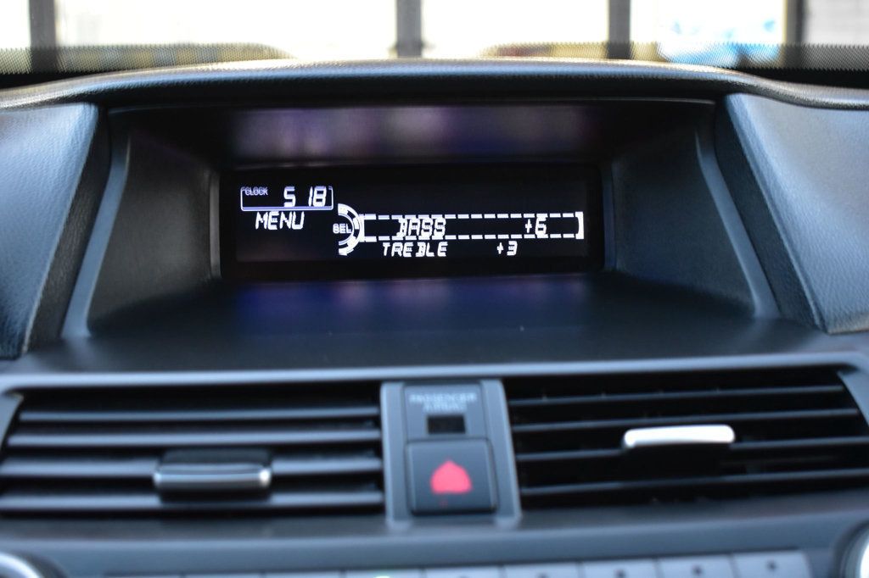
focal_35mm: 48
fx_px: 1158
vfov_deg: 28.1
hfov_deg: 41.1
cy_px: 289
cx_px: 434
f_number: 4.5
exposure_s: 1/15
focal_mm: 32
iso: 1600
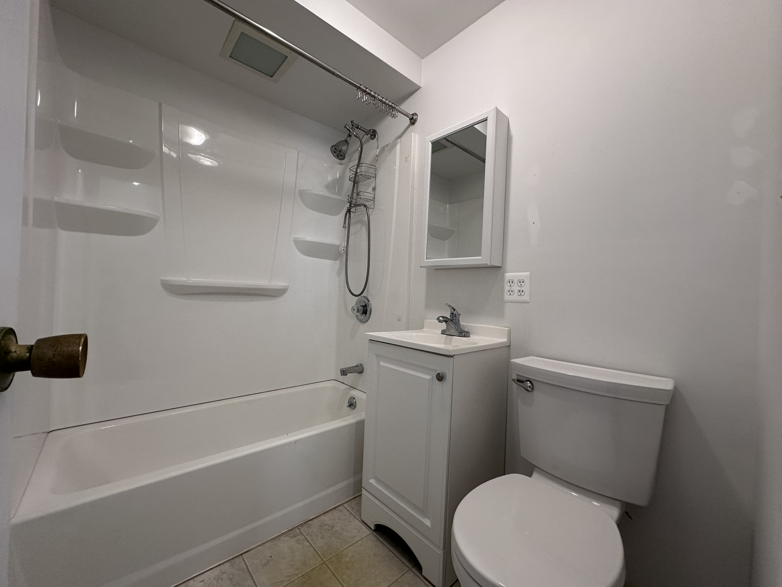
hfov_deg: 102.1
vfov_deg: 85.7
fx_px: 316
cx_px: 391
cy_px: 294
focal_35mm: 14
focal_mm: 2.22
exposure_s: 1/120
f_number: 2.2
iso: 160
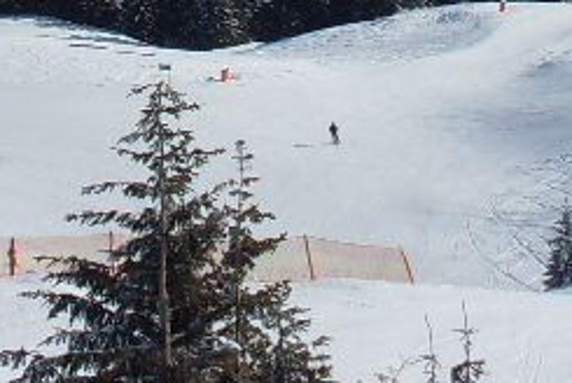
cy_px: -495
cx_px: 124
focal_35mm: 165
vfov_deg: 7.8
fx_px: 2625
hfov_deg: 12.4
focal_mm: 6.3
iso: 80
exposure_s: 1/500
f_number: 8.4
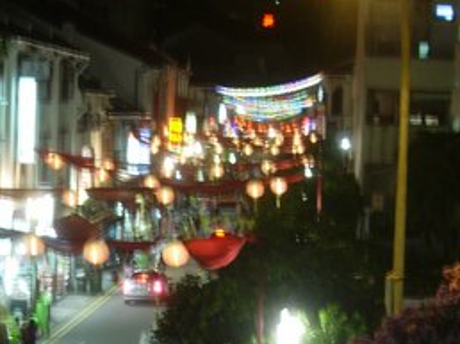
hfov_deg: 13.9
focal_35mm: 142
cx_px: 132
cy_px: 383
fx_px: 1885
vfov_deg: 10.3
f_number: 3.5
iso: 79
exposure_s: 1/4.8
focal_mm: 12.7
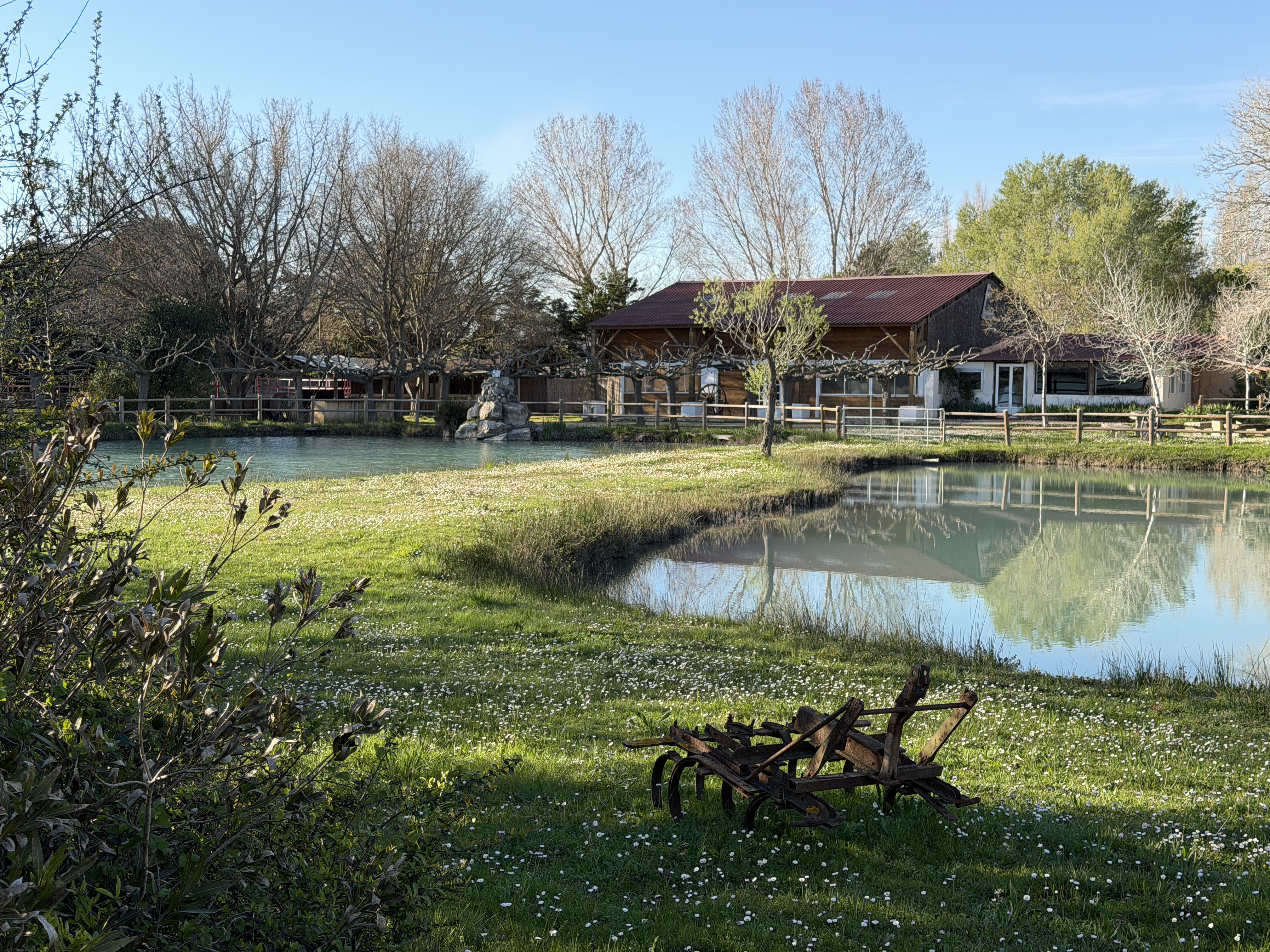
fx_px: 1761
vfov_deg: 30.3
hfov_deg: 39.7
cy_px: 476
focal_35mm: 48
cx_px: 635
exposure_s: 1/1838
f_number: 1.78
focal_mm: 6.76
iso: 64
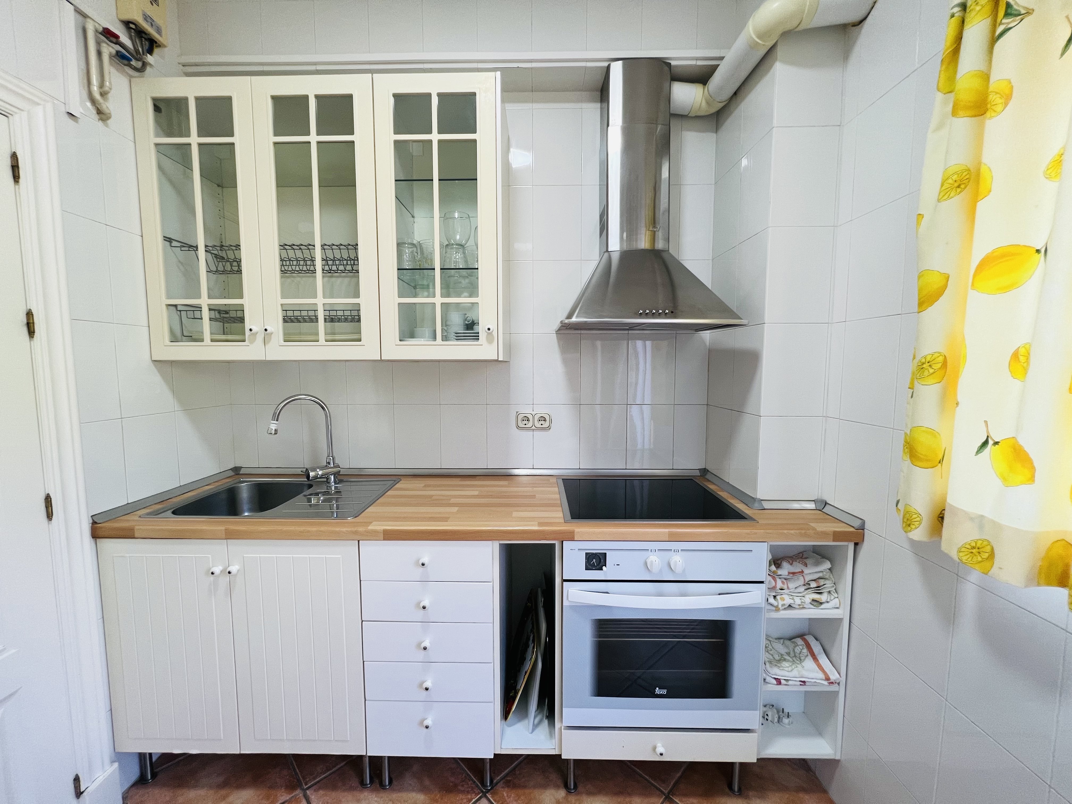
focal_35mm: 13
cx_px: 536
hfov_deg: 106.2
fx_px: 403
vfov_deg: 89.9
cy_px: 402
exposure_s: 1/99
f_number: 1.8
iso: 80
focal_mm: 1.57
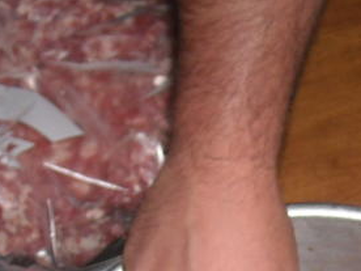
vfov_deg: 12.3
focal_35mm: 114
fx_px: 1189
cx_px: 330
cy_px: 420
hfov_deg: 17.0
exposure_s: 1/60
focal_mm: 5.7
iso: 200
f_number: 2.8
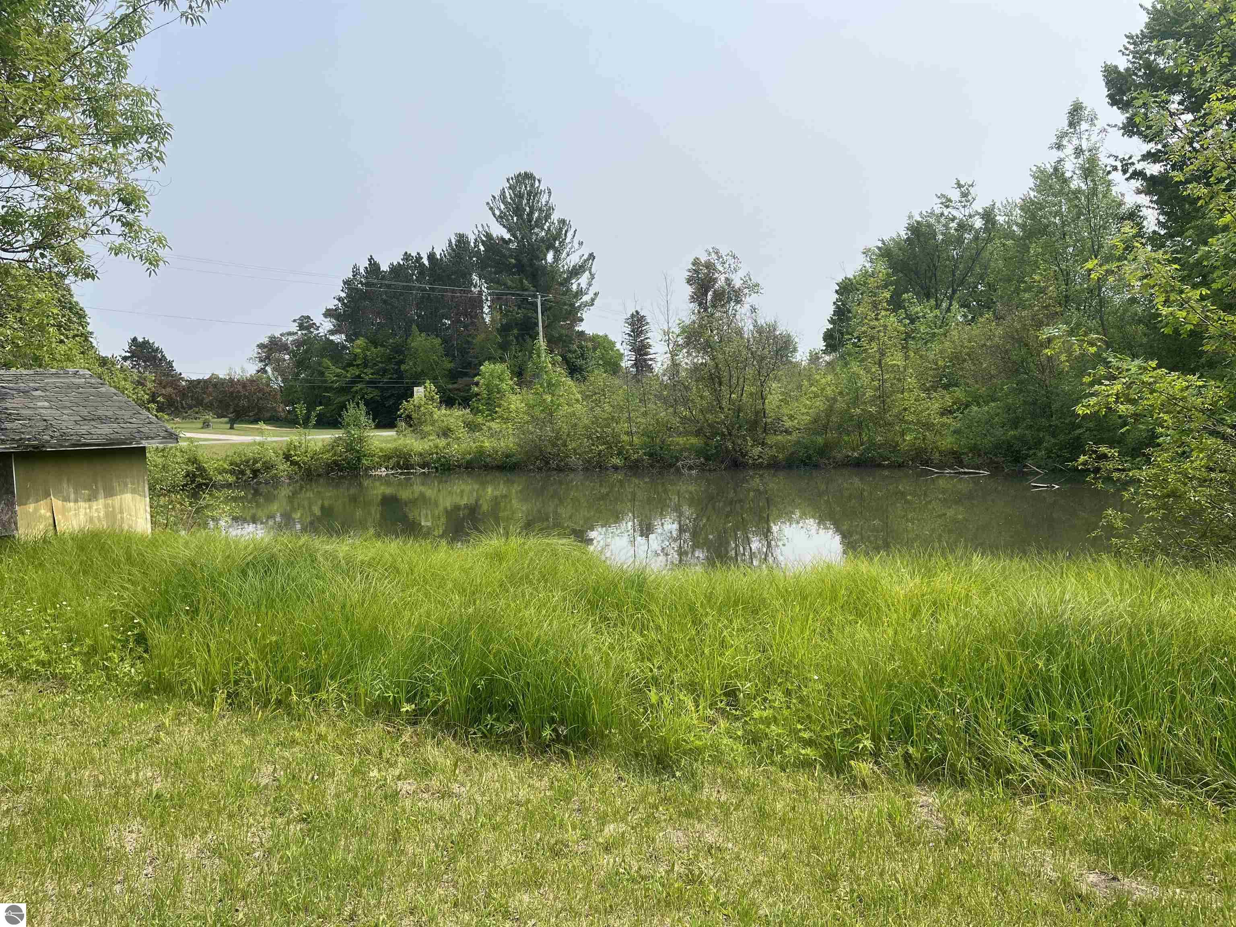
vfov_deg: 53.1
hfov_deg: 67.3
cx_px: 618
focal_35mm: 26
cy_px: 464
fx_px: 928
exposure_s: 1/4016
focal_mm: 5.1
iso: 50
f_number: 1.6
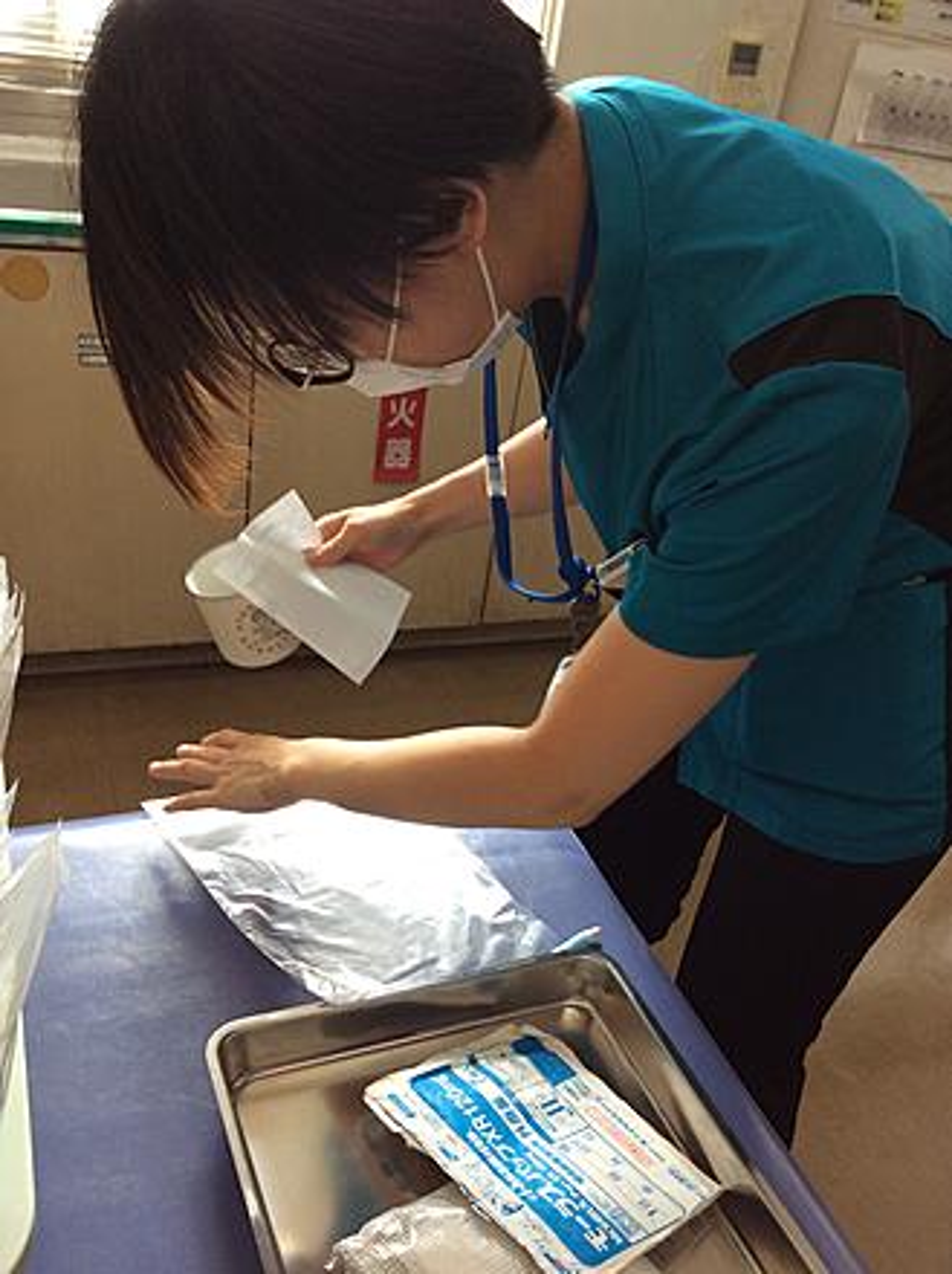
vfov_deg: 56.9
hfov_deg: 44.1
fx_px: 1176
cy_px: 637
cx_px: 476
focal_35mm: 32
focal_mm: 3.3
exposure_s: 1/120
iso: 40
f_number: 2.4
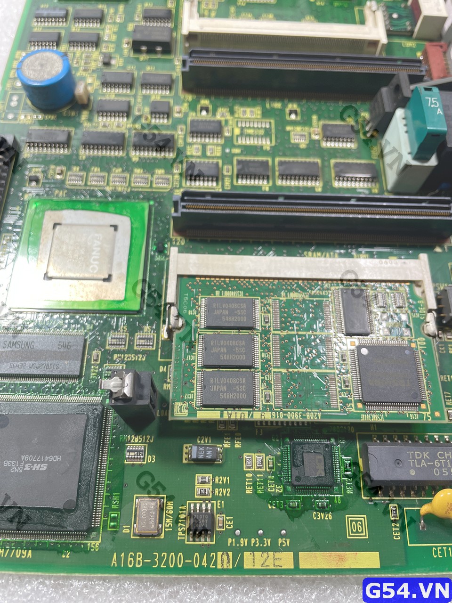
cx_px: 226
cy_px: 302
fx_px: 453
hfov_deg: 53.1
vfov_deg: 67.3
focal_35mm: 26
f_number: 1.6
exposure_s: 1/100
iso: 64
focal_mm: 4.2
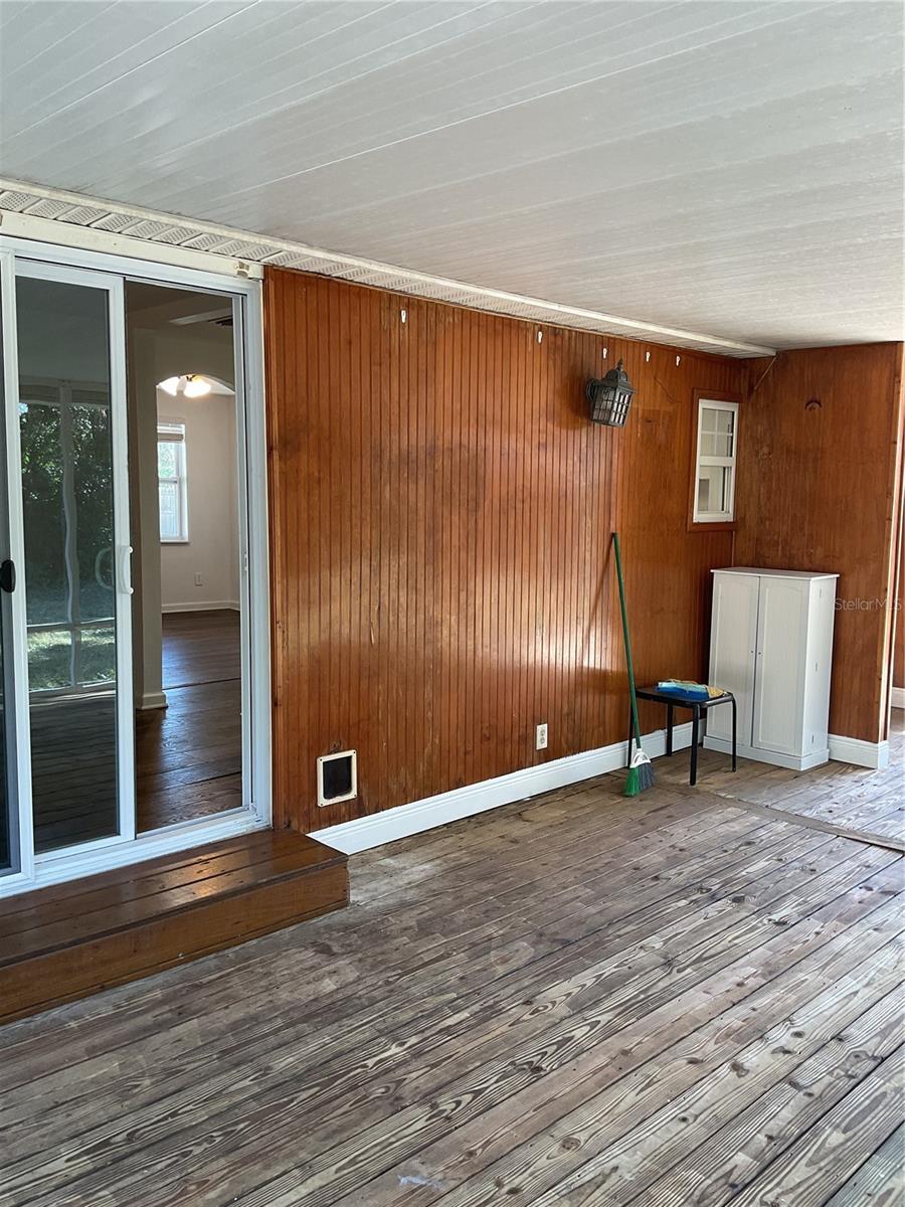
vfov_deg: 61.7
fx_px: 1011
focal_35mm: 29
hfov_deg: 48.2
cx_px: 452
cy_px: 604
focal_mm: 3
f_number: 1.8
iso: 50
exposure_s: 1/60
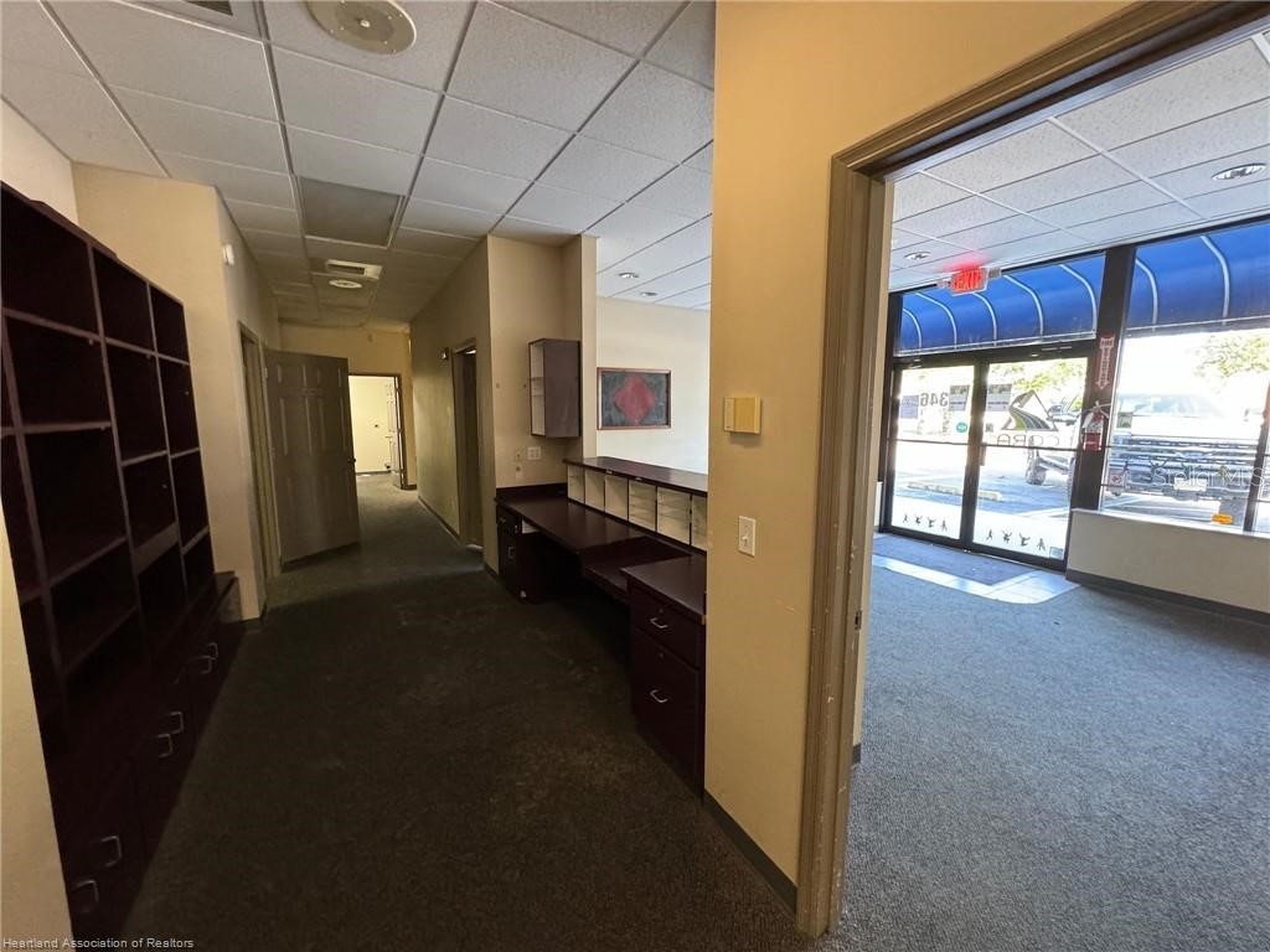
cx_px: 635
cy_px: 476
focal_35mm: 14
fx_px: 514
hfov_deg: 102.1
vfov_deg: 85.7
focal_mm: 2.22
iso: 800
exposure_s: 1/60
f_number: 2.2
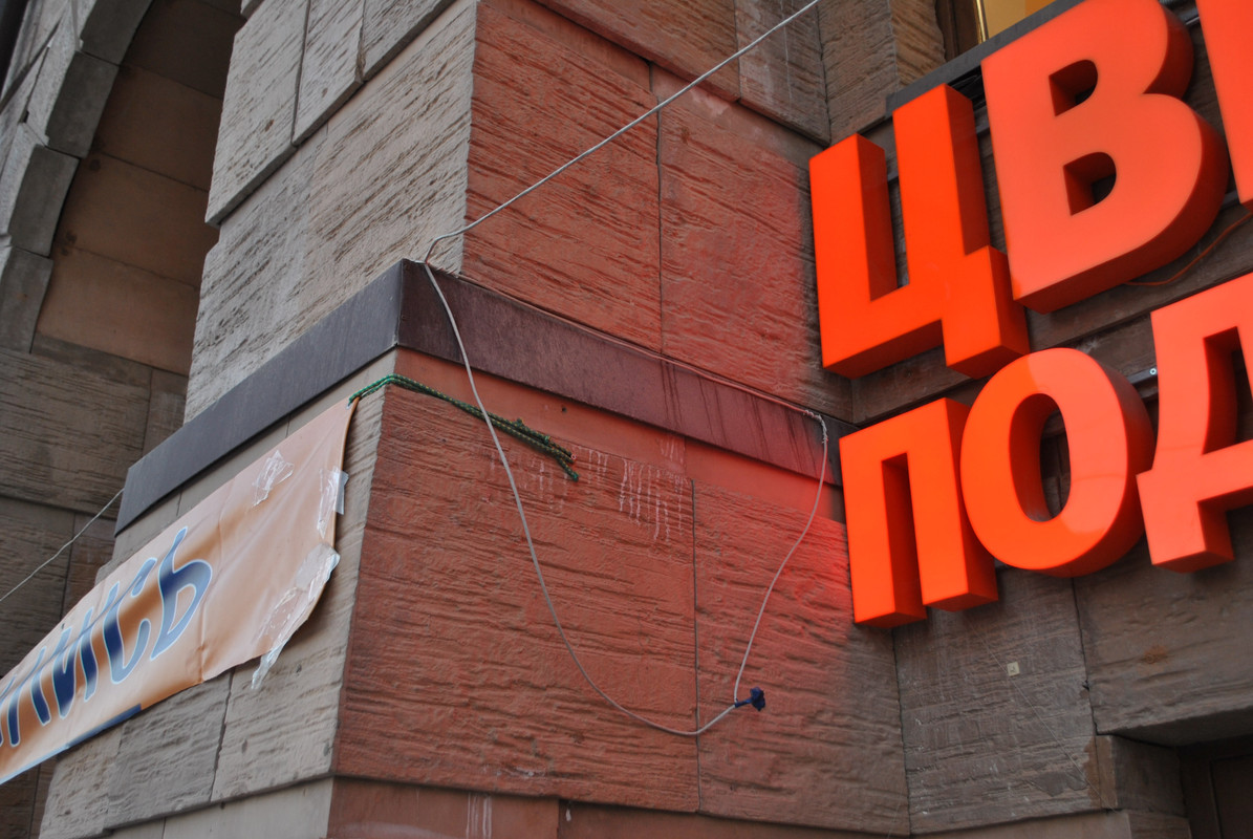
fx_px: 1359
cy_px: 420
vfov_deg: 34.3
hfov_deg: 49.5
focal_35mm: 39
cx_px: 626
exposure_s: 1/50
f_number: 4.2
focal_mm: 26
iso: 200
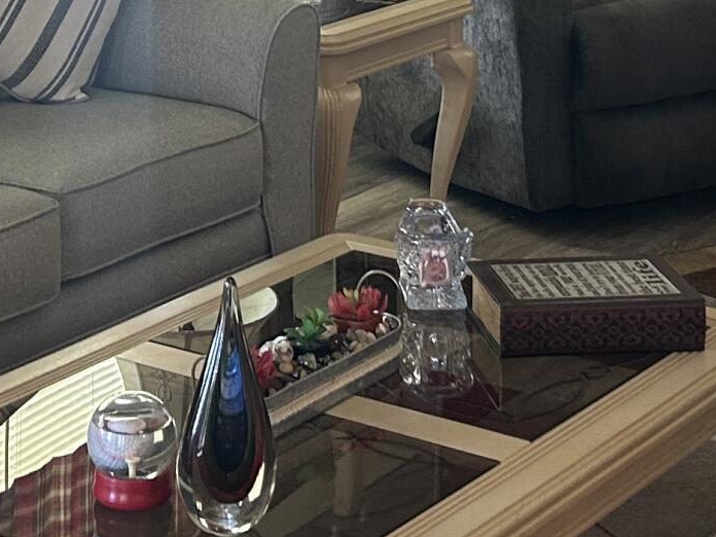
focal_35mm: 112
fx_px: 2317
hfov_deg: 17.5
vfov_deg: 12.7
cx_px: 164
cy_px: -214
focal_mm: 5.7
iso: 125
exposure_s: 1/60
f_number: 1.5
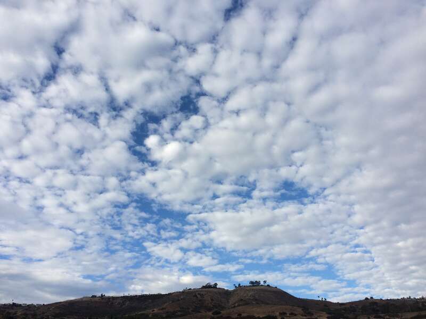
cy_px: 160
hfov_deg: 61.7
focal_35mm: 29
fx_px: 357
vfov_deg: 48.2
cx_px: 213
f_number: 2.2
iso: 32
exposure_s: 1/2160
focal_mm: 4.15
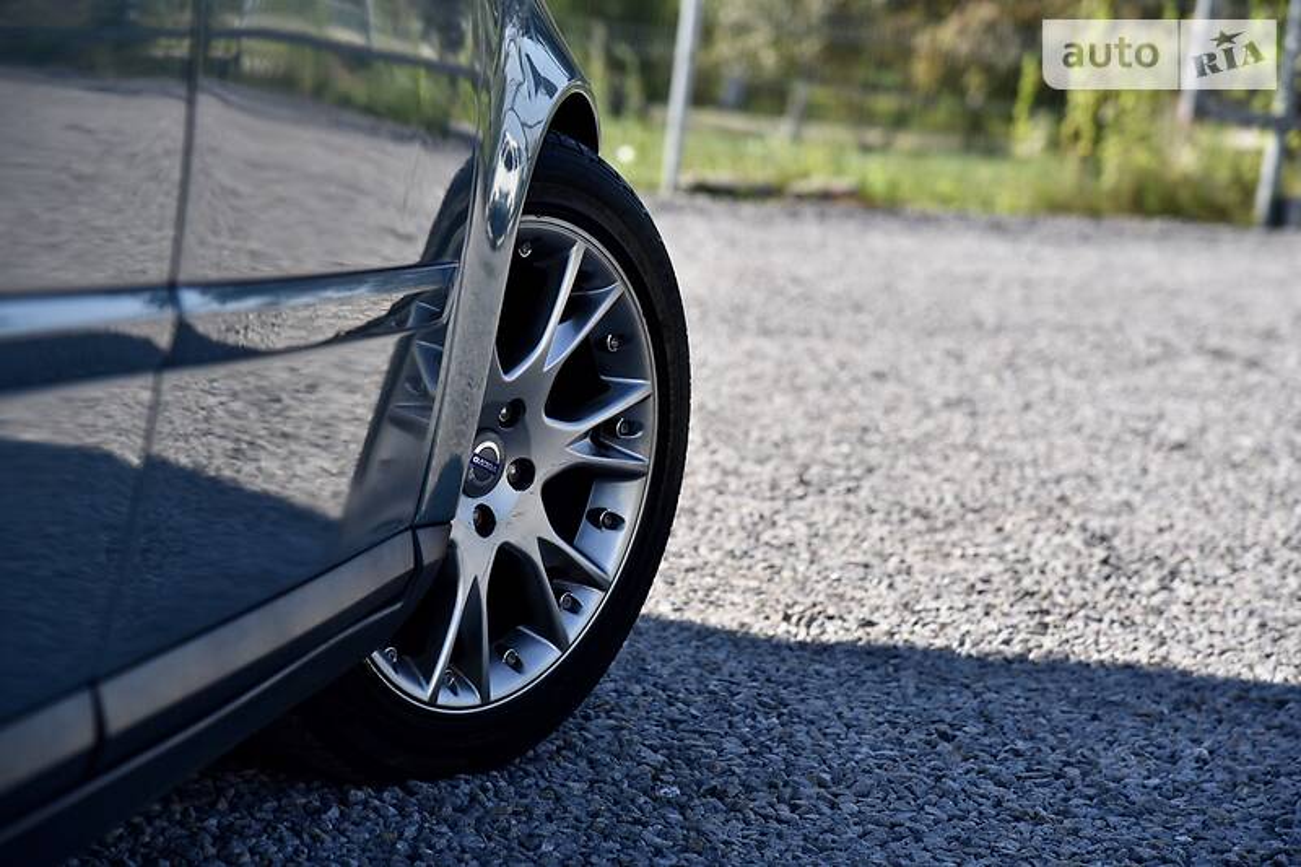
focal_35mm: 120
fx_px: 4335
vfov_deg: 11.4
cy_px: 434
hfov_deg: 17.1
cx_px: 650
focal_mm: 120
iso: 200
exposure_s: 1/640
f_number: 6.3
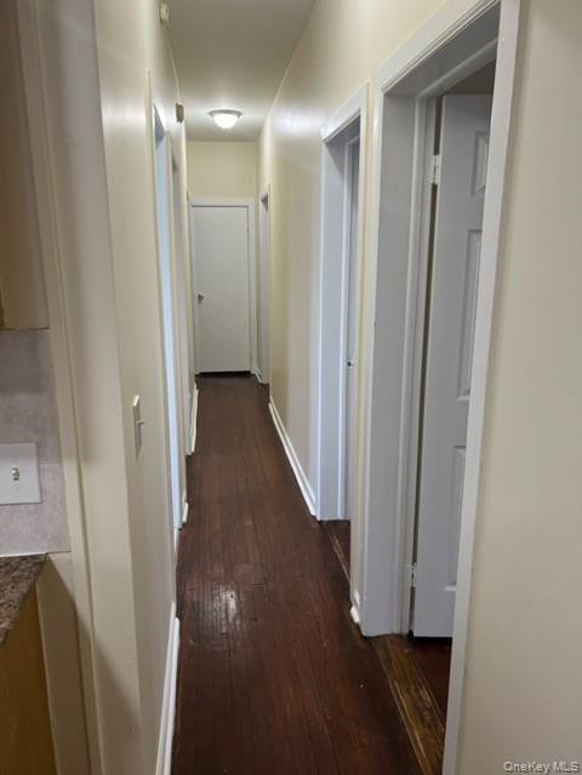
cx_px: 291
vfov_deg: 67.3
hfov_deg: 53.1
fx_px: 583
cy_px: 388
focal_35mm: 26
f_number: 1.5
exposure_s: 1/120
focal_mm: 5.7
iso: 100
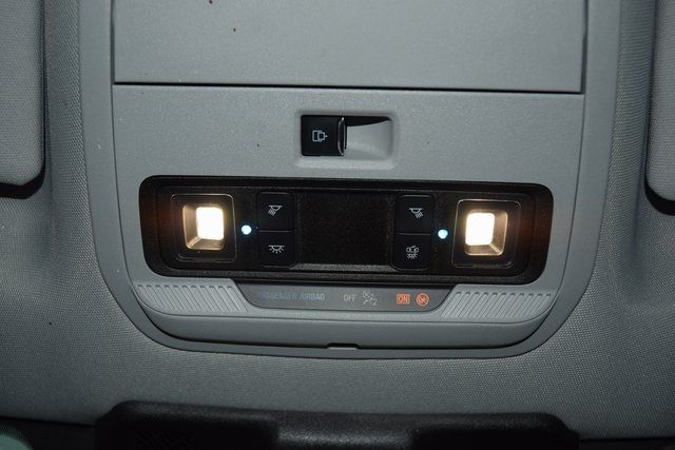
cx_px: 338
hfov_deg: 51.3
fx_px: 703
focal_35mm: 38
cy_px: 225
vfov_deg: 35.5
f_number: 3.8
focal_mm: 25
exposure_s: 1/125
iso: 360
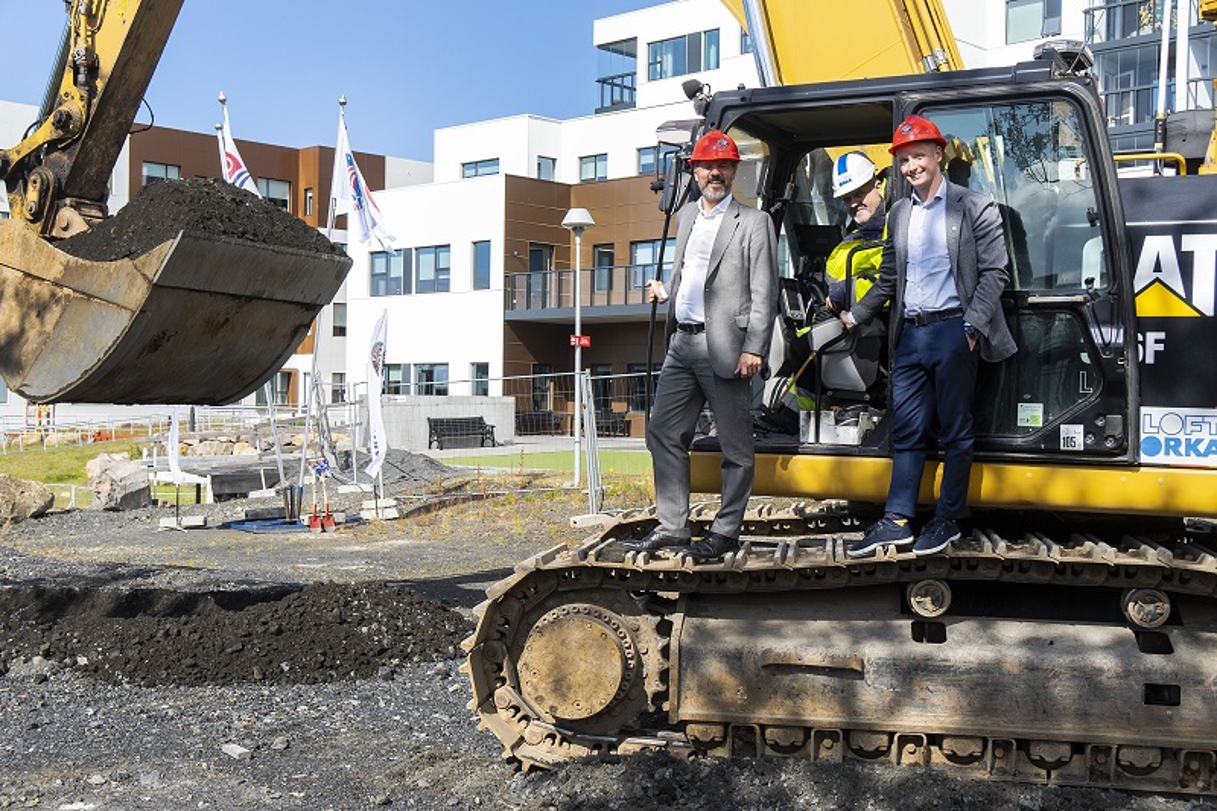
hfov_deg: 45.4
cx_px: 608
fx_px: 1453
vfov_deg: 31.2
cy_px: 406
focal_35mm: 43
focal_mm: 29
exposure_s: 1/1250
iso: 320
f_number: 5.6
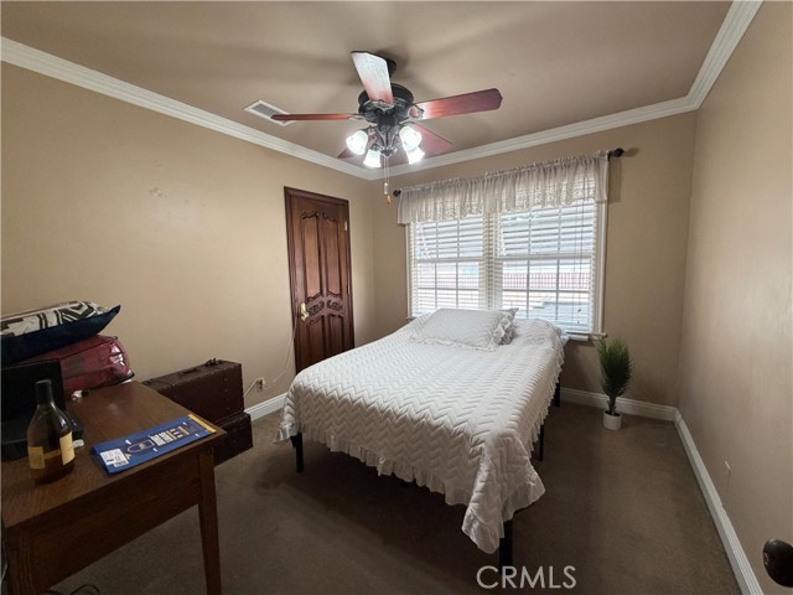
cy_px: 298
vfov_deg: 85.7
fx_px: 321
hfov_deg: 102.1
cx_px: 396
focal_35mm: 14
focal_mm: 2.22
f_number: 2.2
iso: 320
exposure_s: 1/120
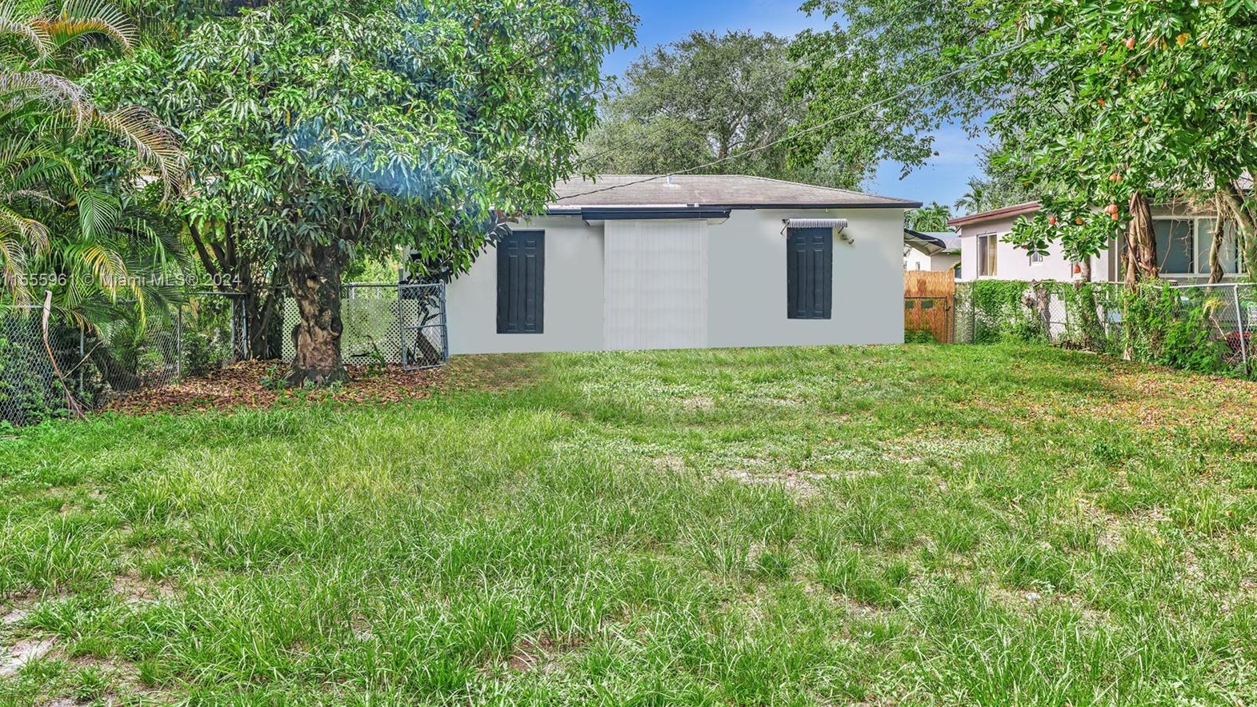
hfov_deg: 61.0
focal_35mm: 32
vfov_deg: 36.5
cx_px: 626
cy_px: 282
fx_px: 1067
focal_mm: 30
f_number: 8
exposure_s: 1/160
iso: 200
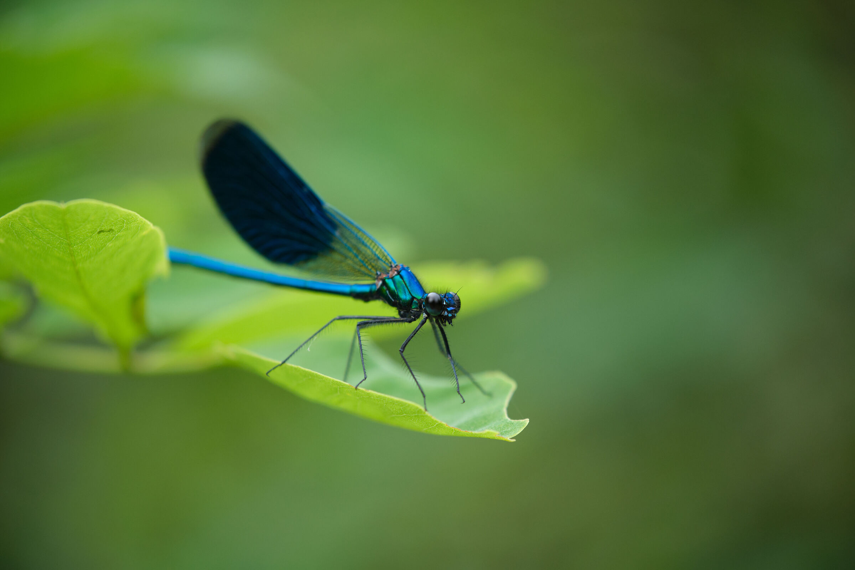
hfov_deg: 17.1
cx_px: 428
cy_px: 285
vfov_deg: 11.4
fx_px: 2850
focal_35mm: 120
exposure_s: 1/1000
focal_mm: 80
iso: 640
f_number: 3.2
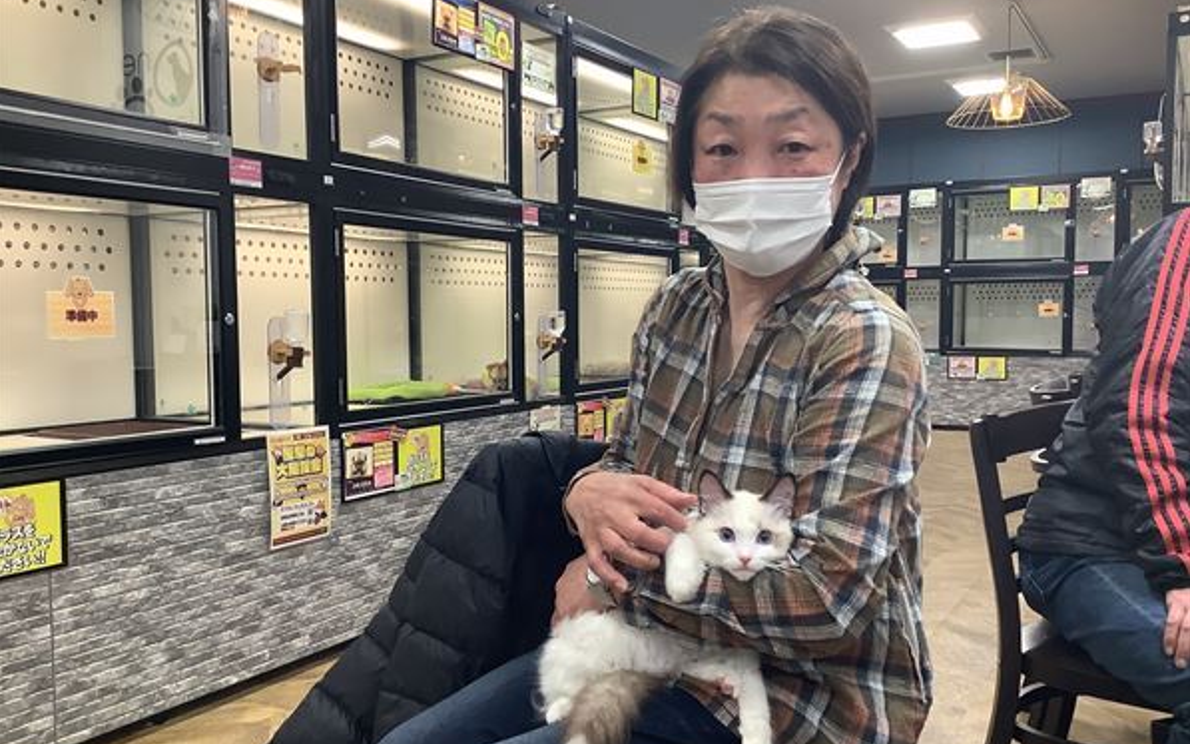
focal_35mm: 33
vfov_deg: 38.3
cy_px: 385
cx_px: 594
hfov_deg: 58.1
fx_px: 1070
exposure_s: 1/50
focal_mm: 3.3
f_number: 2.4
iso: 80
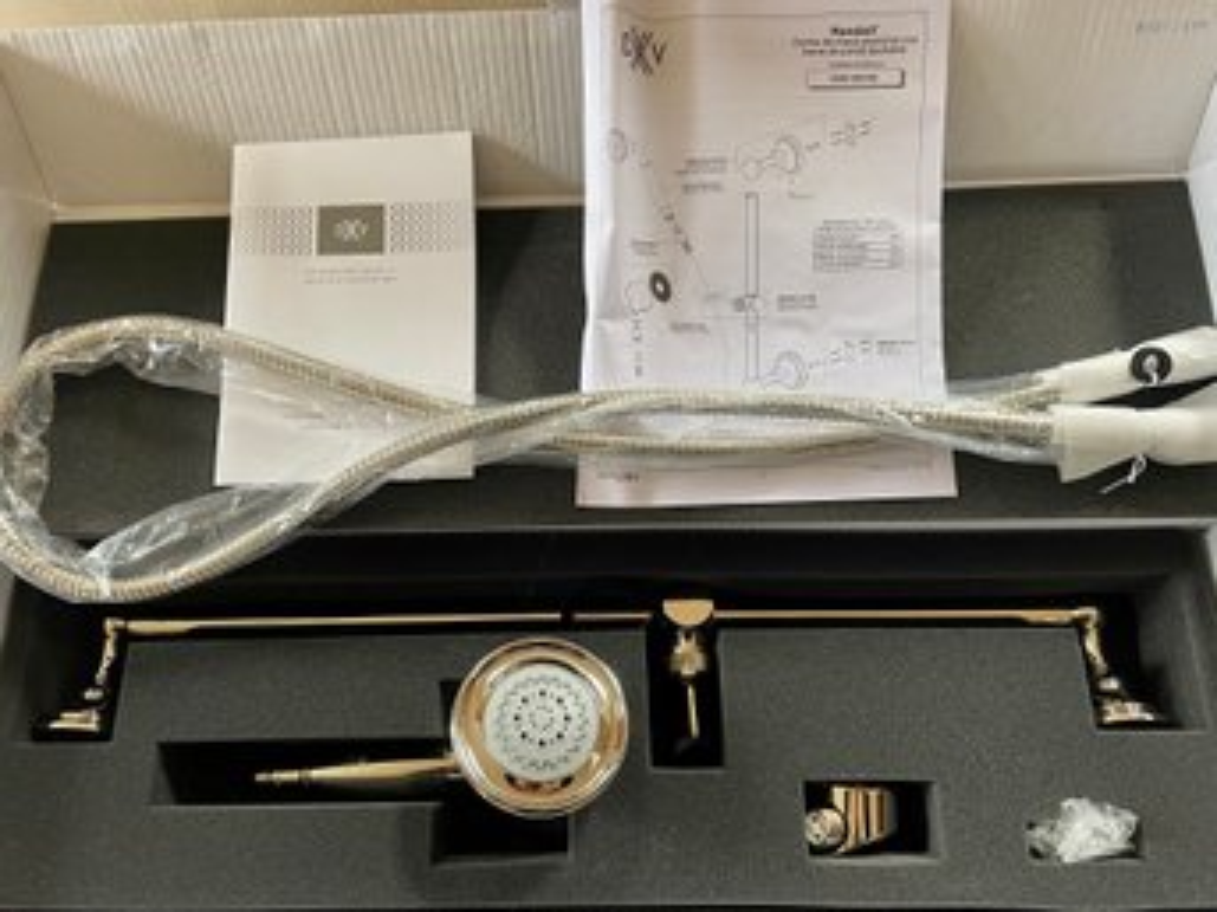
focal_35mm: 26
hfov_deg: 67.3
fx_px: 914
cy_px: 456
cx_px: 608
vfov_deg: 53.0
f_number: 1.6
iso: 160
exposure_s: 1/60
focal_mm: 4.2
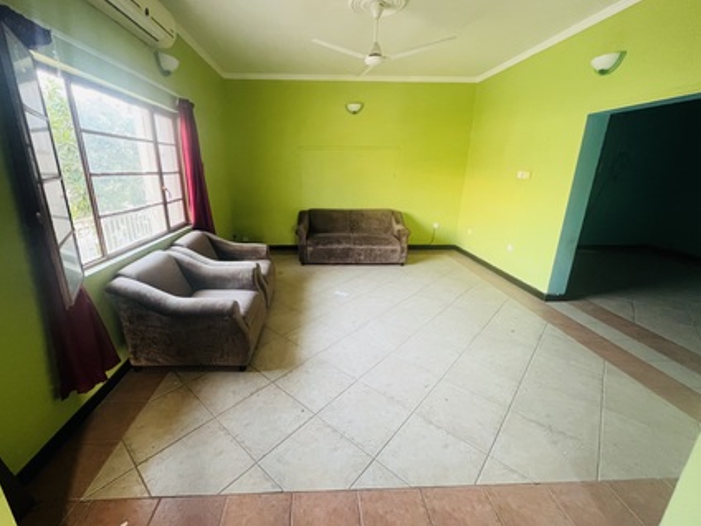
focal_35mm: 14
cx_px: 325
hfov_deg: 101.9
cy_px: 257
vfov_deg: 85.7
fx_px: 284
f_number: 1.8
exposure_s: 1/60
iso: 400
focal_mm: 1.57
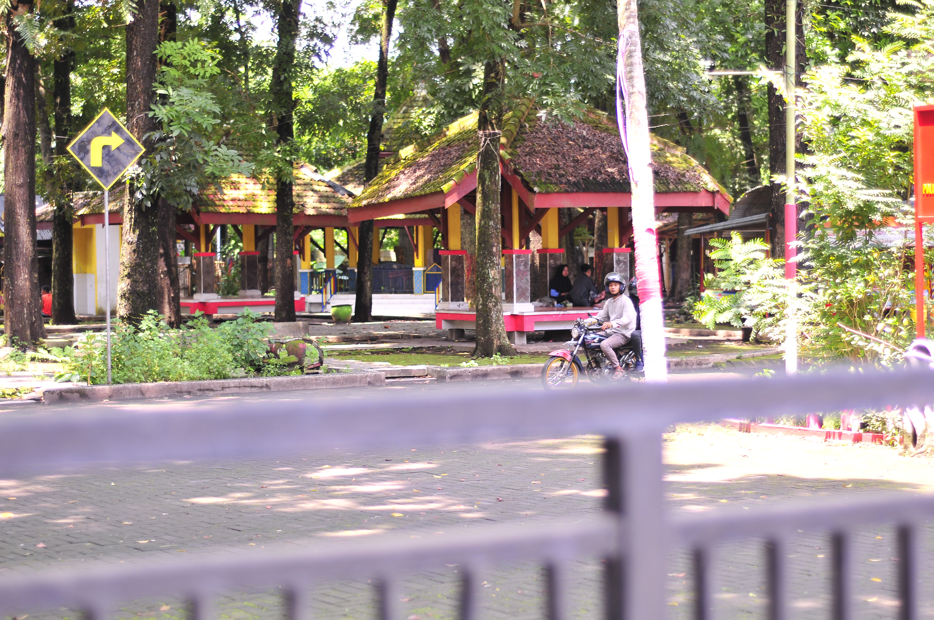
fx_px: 1943
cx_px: 467
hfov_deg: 27.0
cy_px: 310
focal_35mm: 75
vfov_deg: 18.1
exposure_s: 1/250
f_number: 2
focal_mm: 50
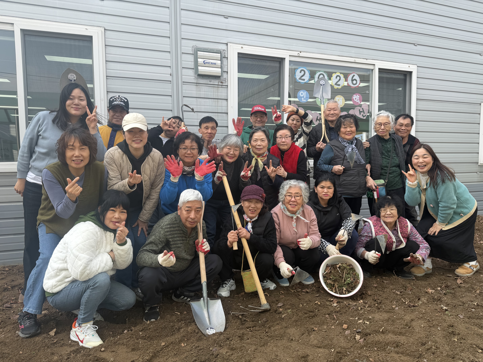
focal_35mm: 24
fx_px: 335
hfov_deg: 71.6
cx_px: 242
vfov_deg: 56.8
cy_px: 181
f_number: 1.78
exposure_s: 1/1174
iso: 80
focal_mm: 6.76
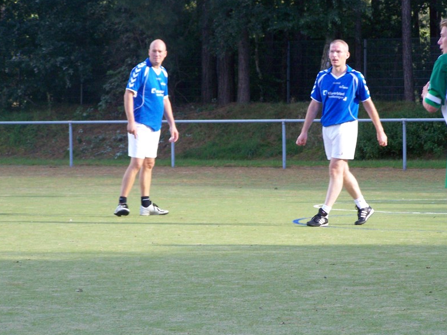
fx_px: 2362
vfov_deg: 8.1
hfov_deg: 10.8
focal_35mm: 183
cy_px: 169
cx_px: 269
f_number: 3.3
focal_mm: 23.1
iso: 160
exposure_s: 1/320
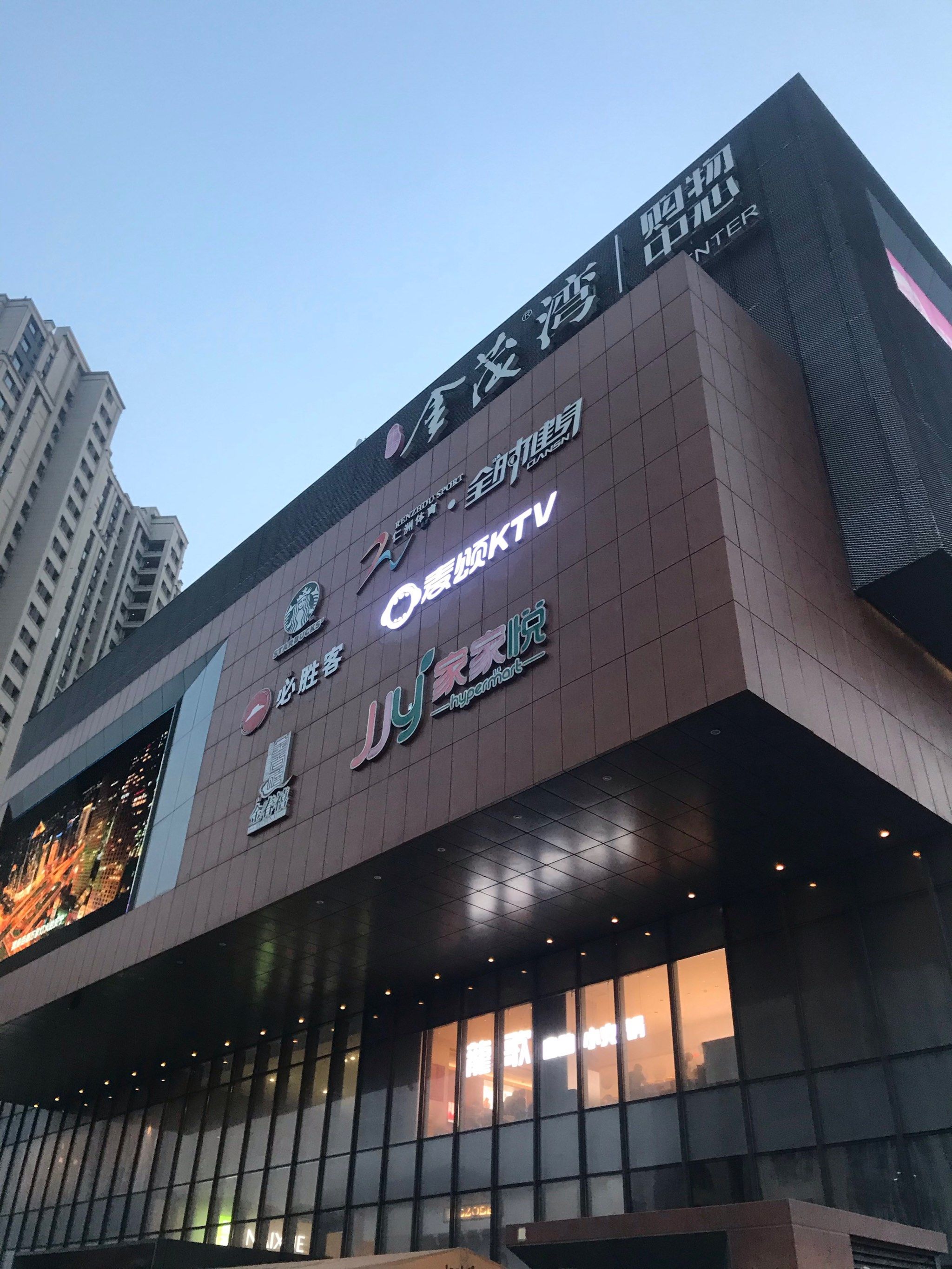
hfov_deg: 49.8
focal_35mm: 28
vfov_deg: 63.4
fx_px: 1027
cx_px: 476
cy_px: 634
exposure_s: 1/40
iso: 25
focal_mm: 3.99
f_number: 1.8
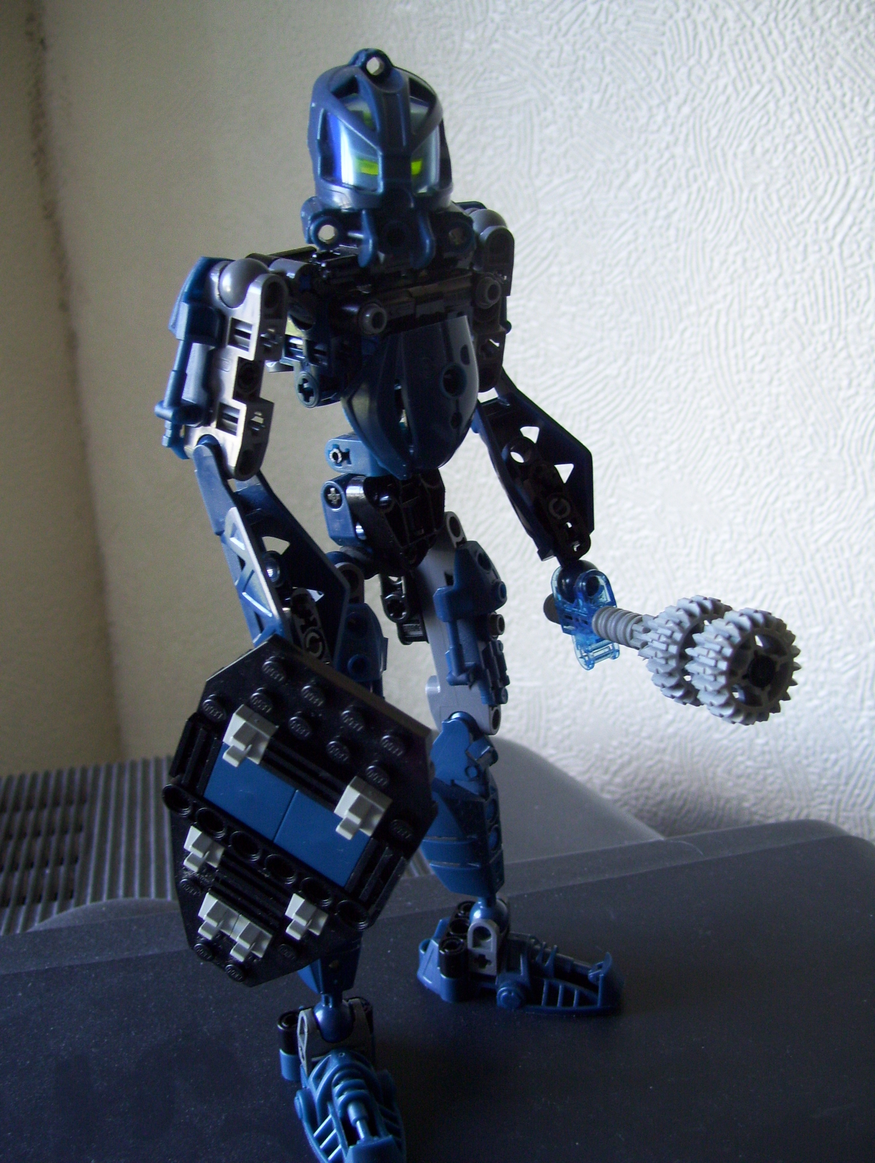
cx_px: 438
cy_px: 582
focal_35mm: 36
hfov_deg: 39.7
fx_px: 1210
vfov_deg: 51.3
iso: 160
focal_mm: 6
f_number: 2.7
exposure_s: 1/30
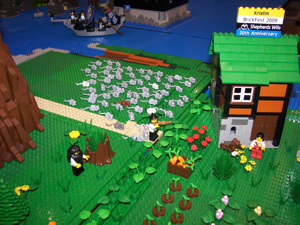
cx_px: 150
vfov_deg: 39.7
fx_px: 312
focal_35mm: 36
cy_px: 112
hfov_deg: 51.4
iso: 64
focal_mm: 6
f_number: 2.8
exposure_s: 1/30
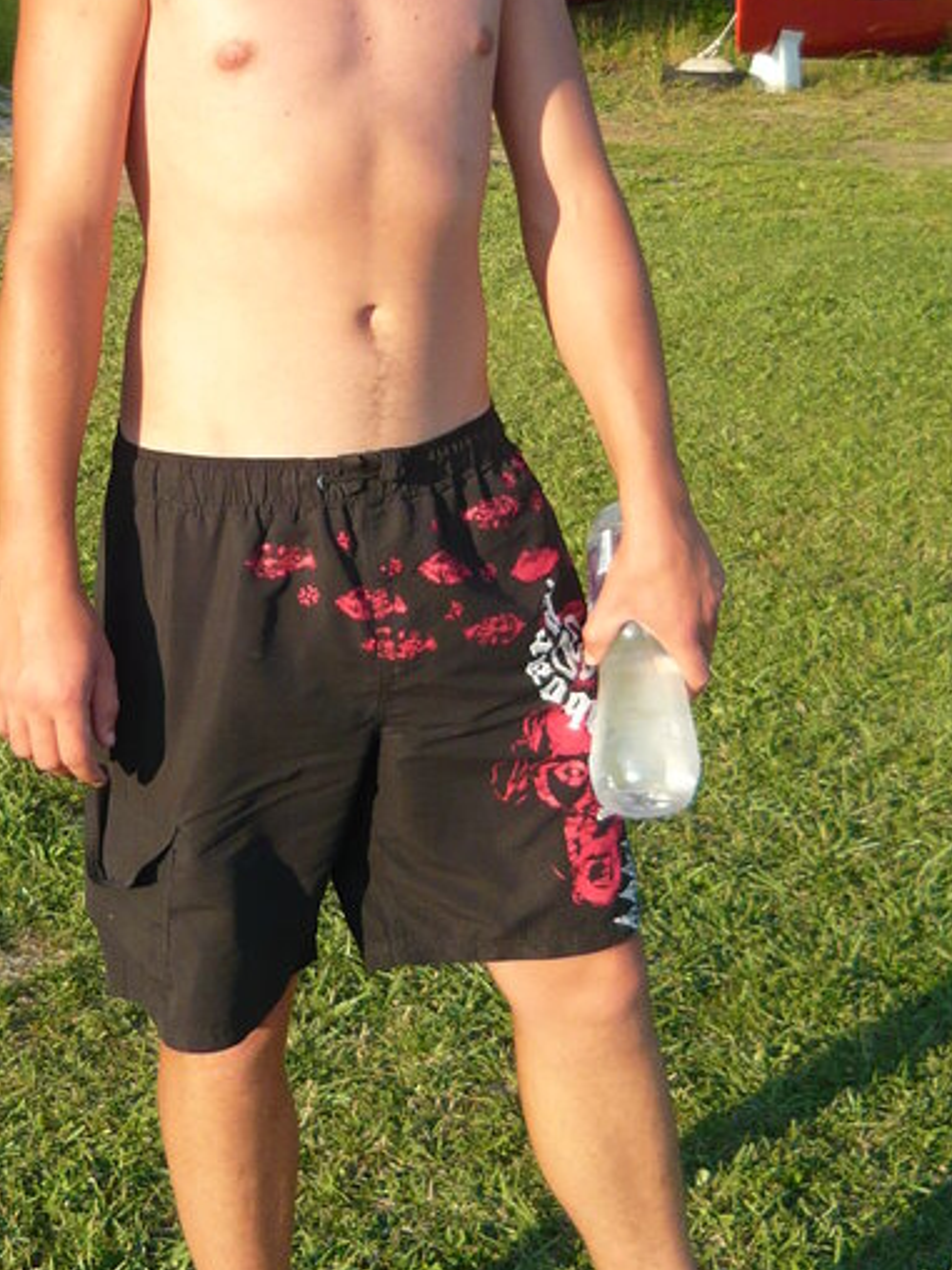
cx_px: 382
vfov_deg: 24.7
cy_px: 300
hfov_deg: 18.9
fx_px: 2860
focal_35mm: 78
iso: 100
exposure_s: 1/400
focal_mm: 5.5
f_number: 2.8
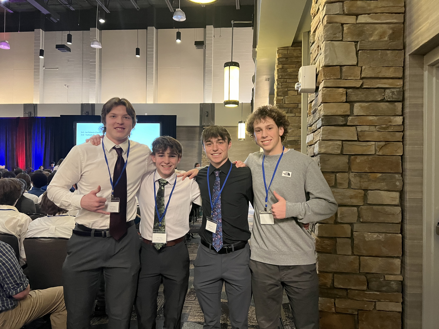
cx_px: 220
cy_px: 164
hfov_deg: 67.3
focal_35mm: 26
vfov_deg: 53.1
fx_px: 330
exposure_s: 1/30
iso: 500
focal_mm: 5.7
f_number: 1.5
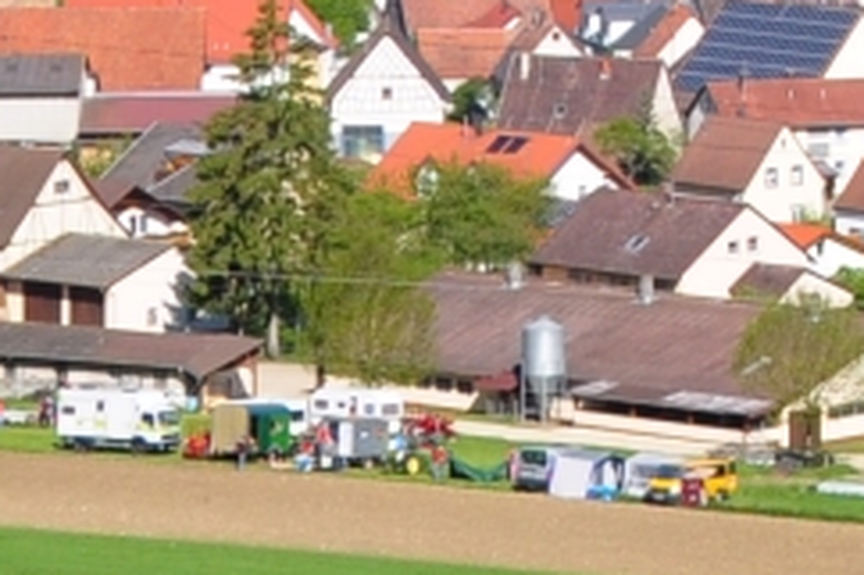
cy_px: -638
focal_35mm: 262
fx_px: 6284
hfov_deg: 7.6
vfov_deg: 5.1
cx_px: 1524
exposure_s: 1/320
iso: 200
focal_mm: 22
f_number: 10
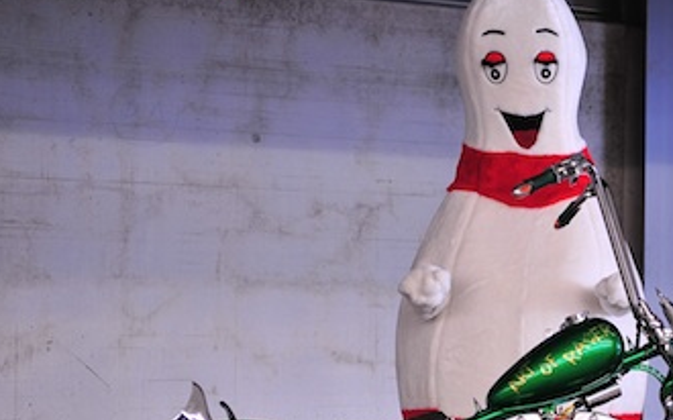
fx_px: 2035
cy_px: 318
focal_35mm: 111
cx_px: 706
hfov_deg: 18.2
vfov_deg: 11.8
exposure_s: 1/50
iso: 200
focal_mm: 45
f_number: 2.8
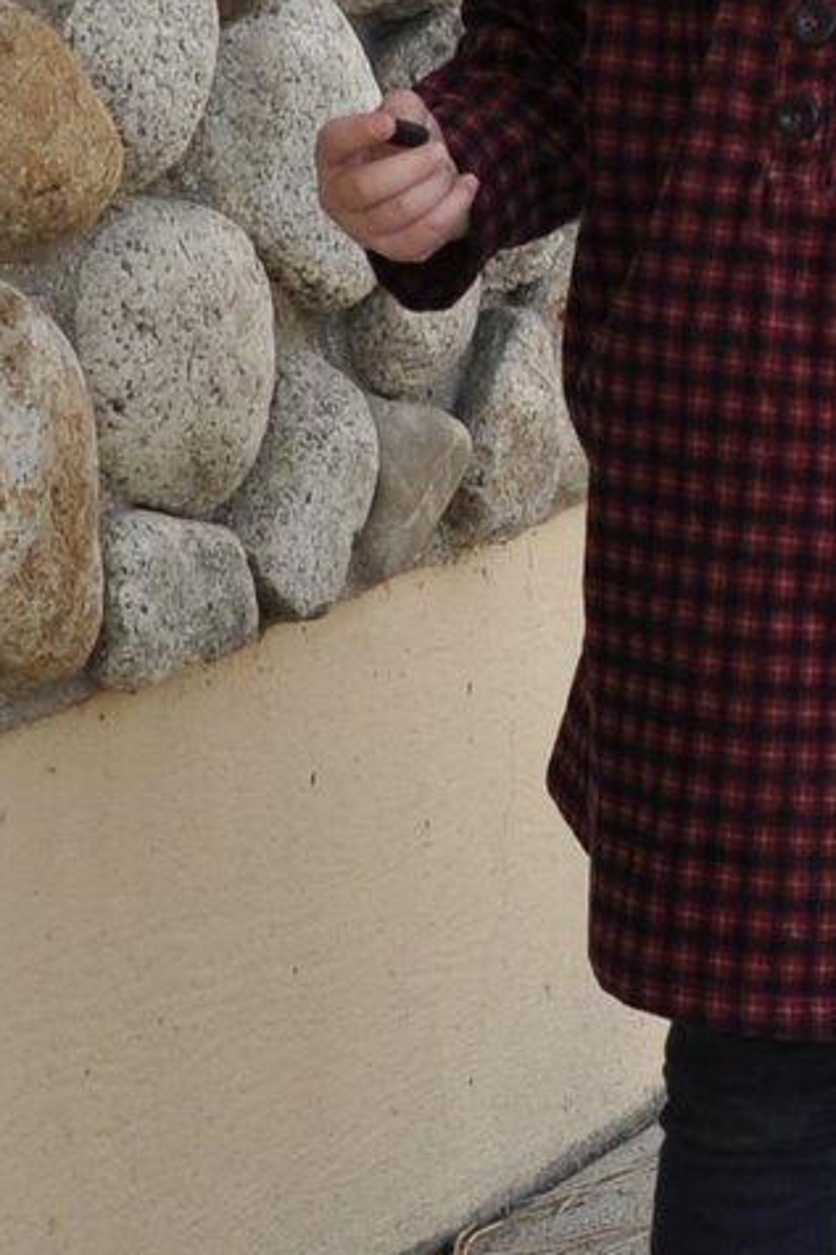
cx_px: 560
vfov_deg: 29.1
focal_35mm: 68
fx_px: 2370
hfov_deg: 19.9
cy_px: 290
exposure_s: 1/200
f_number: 7.1
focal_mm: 18
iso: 200
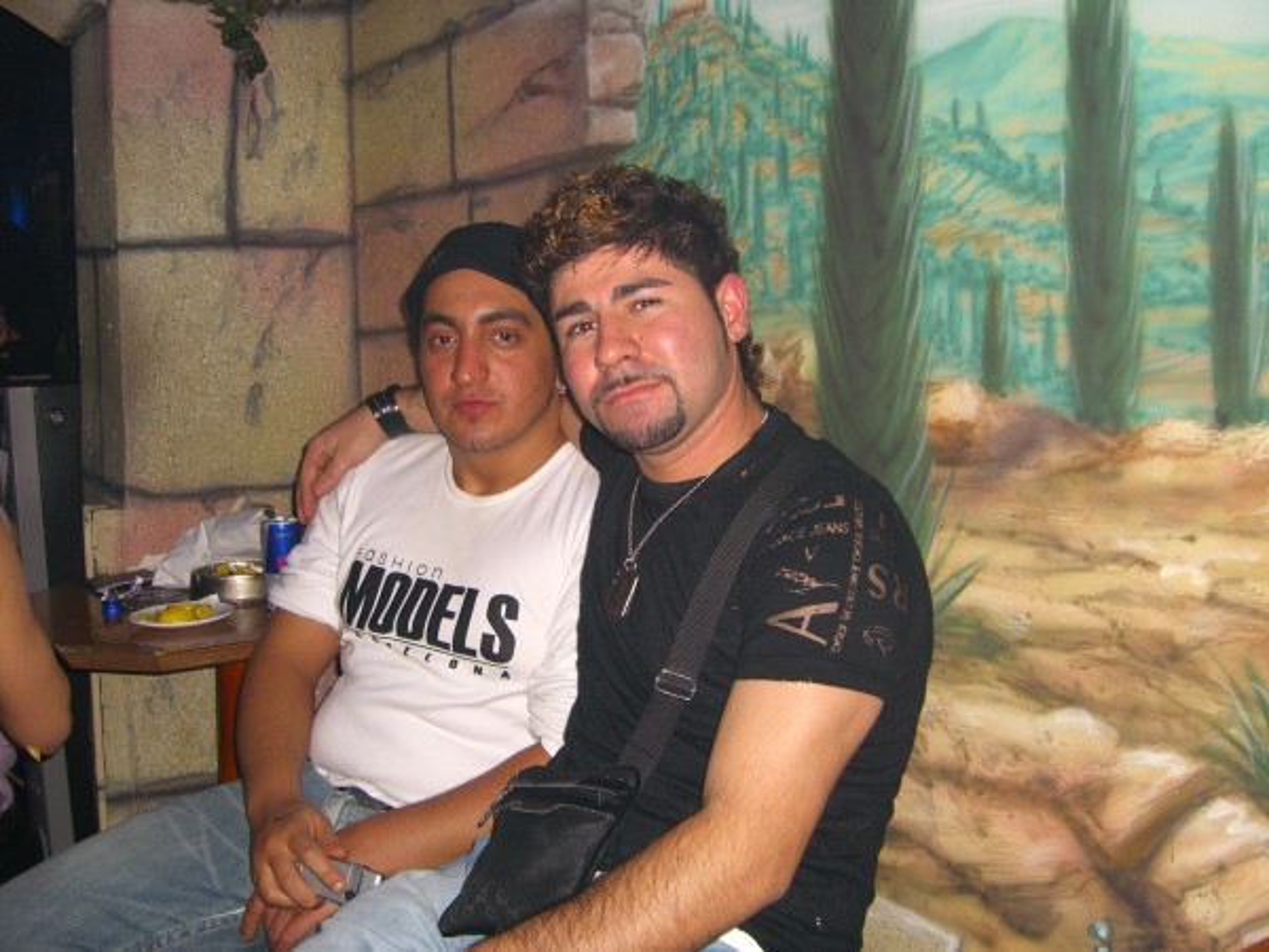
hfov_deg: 49.0
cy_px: 476
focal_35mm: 38
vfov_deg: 37.7
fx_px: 1393
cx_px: 634
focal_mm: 7.9
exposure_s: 1/60
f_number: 2.8
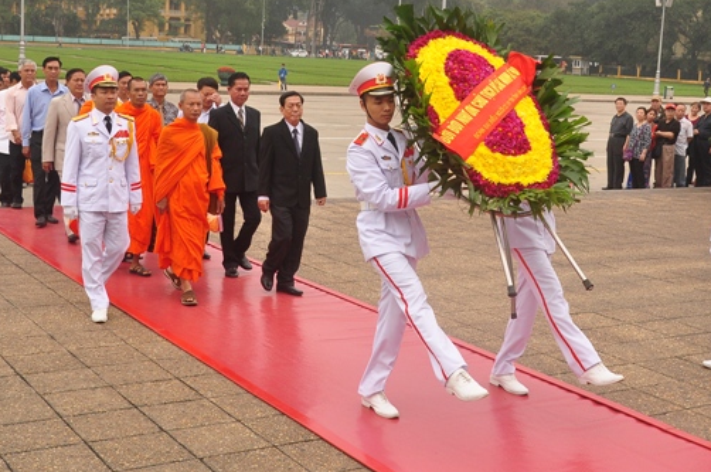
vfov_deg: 24.9
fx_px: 1065
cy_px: 166
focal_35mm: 54
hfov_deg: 36.9
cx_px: 321
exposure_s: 1/200
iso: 400
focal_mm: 24
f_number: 7.1
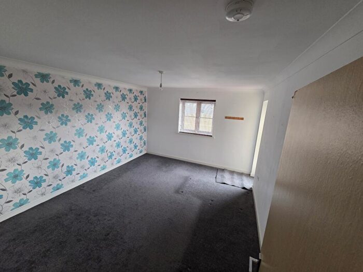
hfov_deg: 106.2
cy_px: 136
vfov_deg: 89.9
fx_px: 136
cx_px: 182
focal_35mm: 13
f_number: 2.2
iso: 250
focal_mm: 2.2
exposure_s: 1/50
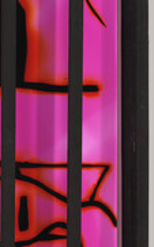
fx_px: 1694
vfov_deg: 8.3
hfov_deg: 5.1
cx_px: -105
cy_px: 237
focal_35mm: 252
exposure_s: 1/125
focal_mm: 80
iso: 200
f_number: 9.5
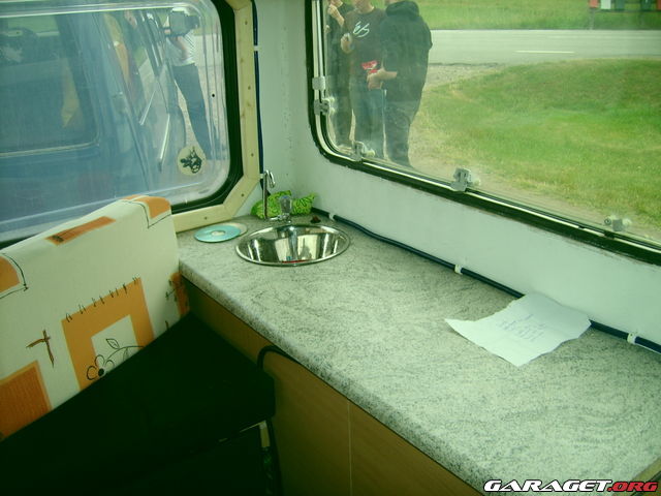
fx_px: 668
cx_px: 330
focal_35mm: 35
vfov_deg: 40.7
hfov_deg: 52.6
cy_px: 248
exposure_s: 1/30
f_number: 2.8
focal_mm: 5.95
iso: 50
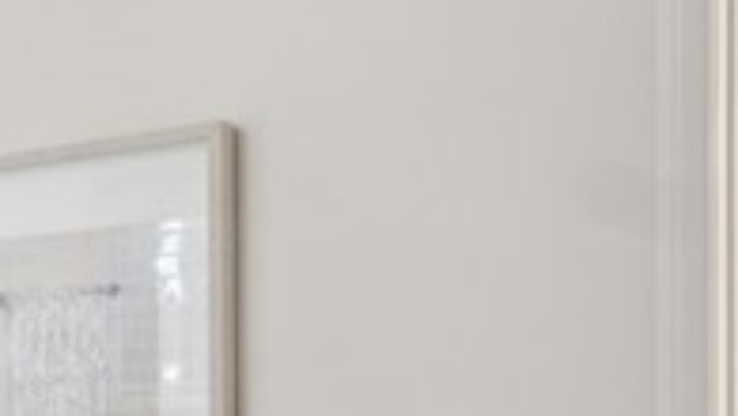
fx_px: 1723
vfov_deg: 13.4
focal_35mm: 88
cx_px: -454
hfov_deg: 19.9
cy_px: 486
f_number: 9
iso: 400
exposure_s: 1/6
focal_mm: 16
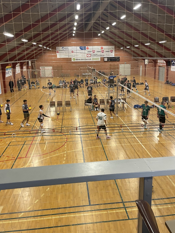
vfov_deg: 58.3
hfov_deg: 45.4
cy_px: 106
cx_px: 90
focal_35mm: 31
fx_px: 209
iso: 160
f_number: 1.6
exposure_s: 1/50
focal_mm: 4.2
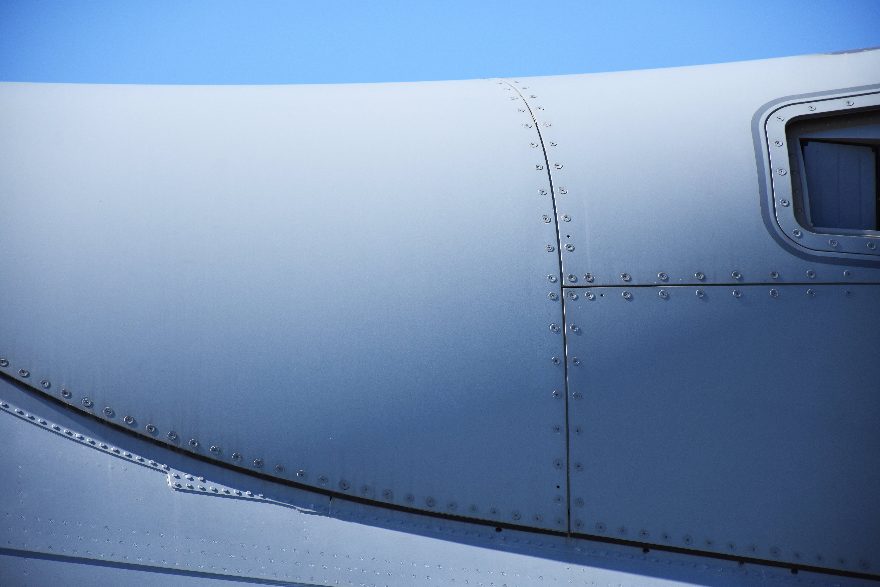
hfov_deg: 9.8
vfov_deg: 6.5
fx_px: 5133
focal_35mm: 210
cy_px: 294
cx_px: 440
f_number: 6.3
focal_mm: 140
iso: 800
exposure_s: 1/2500
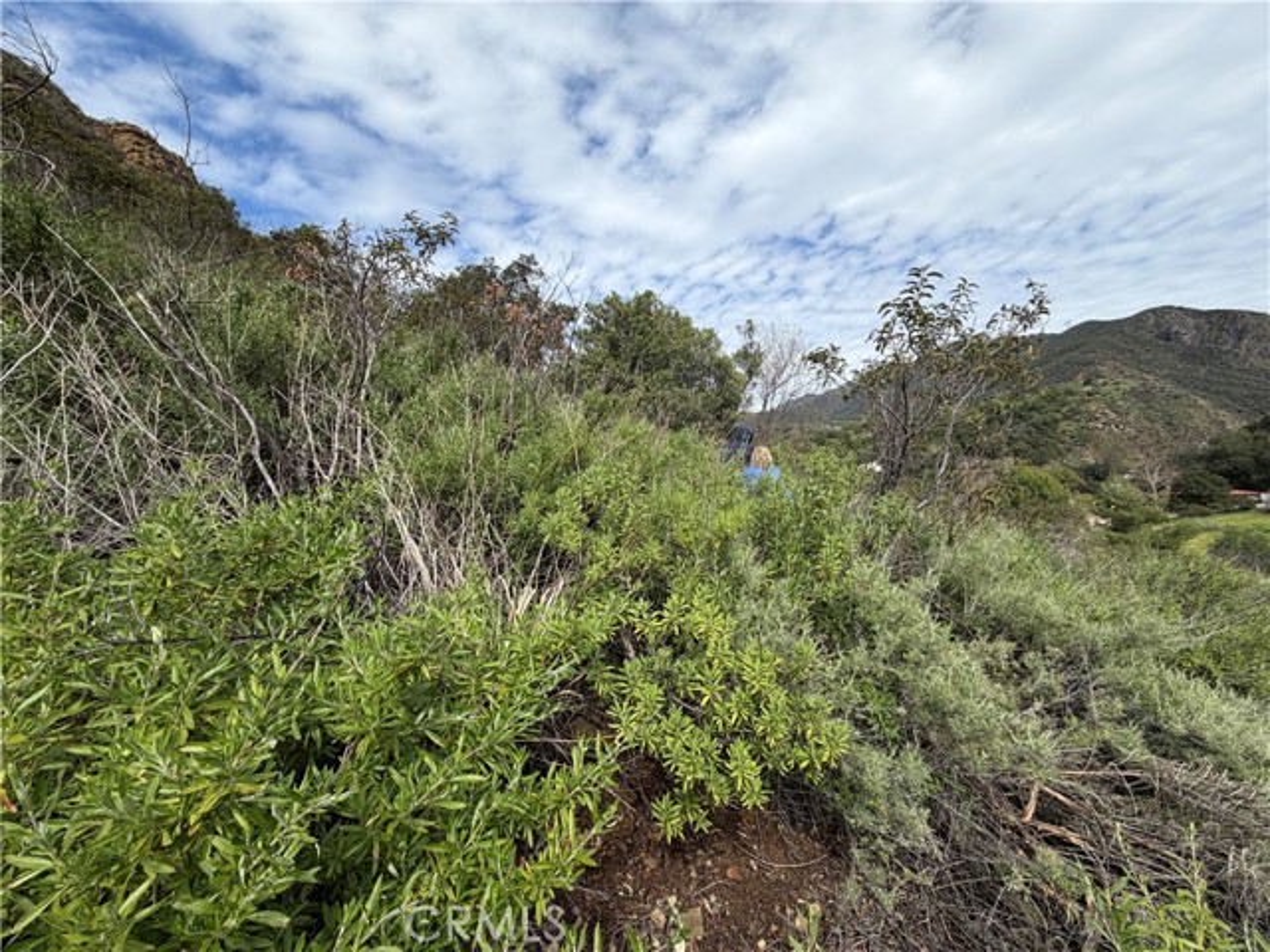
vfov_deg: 85.7
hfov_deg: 102.1
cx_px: 635
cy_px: 476
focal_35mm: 14
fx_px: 514
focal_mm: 2.22
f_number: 2.2
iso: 25
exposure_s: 1/770
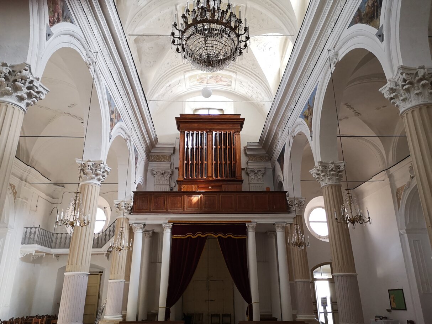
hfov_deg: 65.3
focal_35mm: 27
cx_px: 216
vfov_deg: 51.3
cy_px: 162
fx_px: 337
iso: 200
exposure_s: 1/100
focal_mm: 3.95
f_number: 1.8
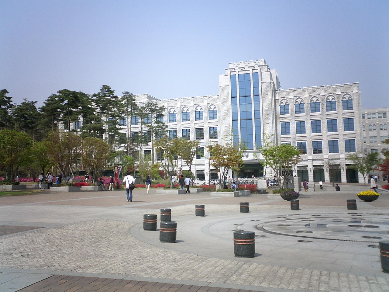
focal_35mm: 37
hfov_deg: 50.1
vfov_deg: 38.7
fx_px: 416
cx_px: 194
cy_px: 146
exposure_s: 1/1000
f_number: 3.5
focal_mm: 5.6
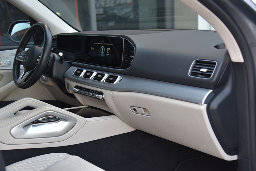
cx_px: 128
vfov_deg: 26.0
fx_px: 370
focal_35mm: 52
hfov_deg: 38.2
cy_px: 86
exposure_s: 1/50
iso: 500
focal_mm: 52
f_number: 4
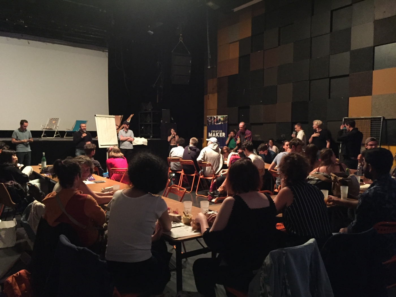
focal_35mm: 29
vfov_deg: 48.2
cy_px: 148
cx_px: 198
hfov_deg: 61.7
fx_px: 332
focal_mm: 4.15
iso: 320
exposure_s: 1/17
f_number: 2.2
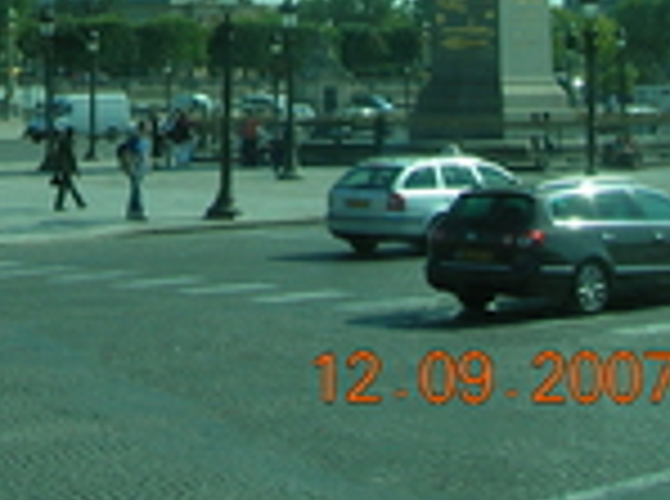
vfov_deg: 13.6
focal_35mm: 103
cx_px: 18
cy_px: -223
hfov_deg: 18.7
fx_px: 1989
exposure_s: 1/334
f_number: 4.9
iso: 50
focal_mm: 5.7
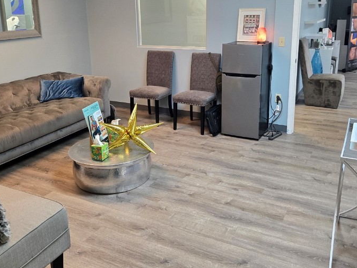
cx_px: 181
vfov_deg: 40.4
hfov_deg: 52.6
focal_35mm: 35
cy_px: 96
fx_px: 361
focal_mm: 5.4
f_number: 1.8
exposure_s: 1/120
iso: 200
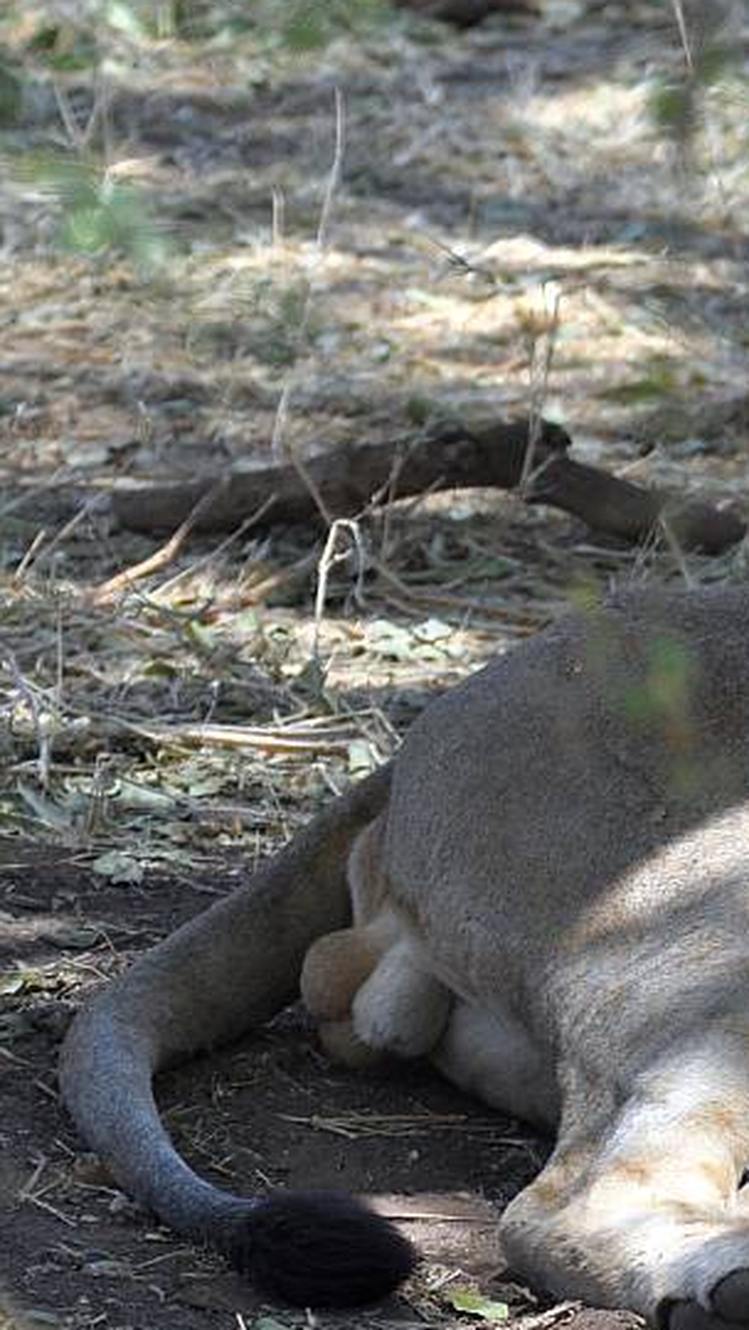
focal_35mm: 523
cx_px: 1276
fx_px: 18454
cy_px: 792
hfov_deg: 2.3
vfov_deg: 4.1
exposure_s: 1/1000
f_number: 5
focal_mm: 150
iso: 400
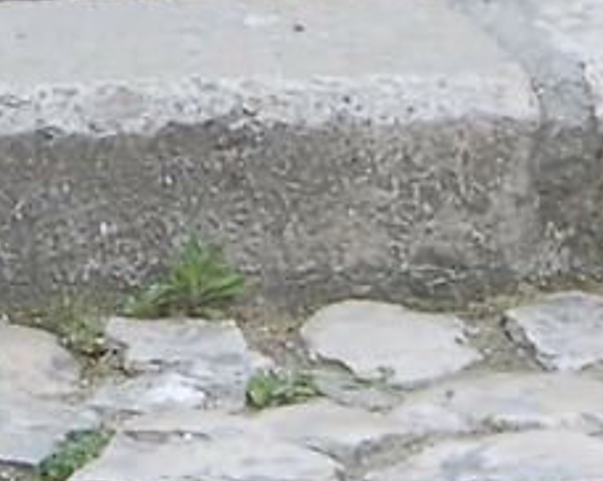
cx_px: -255
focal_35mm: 416
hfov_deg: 4.6
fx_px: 7418
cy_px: -835
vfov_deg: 3.6
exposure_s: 1/80
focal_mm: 28
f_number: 5.6
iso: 100
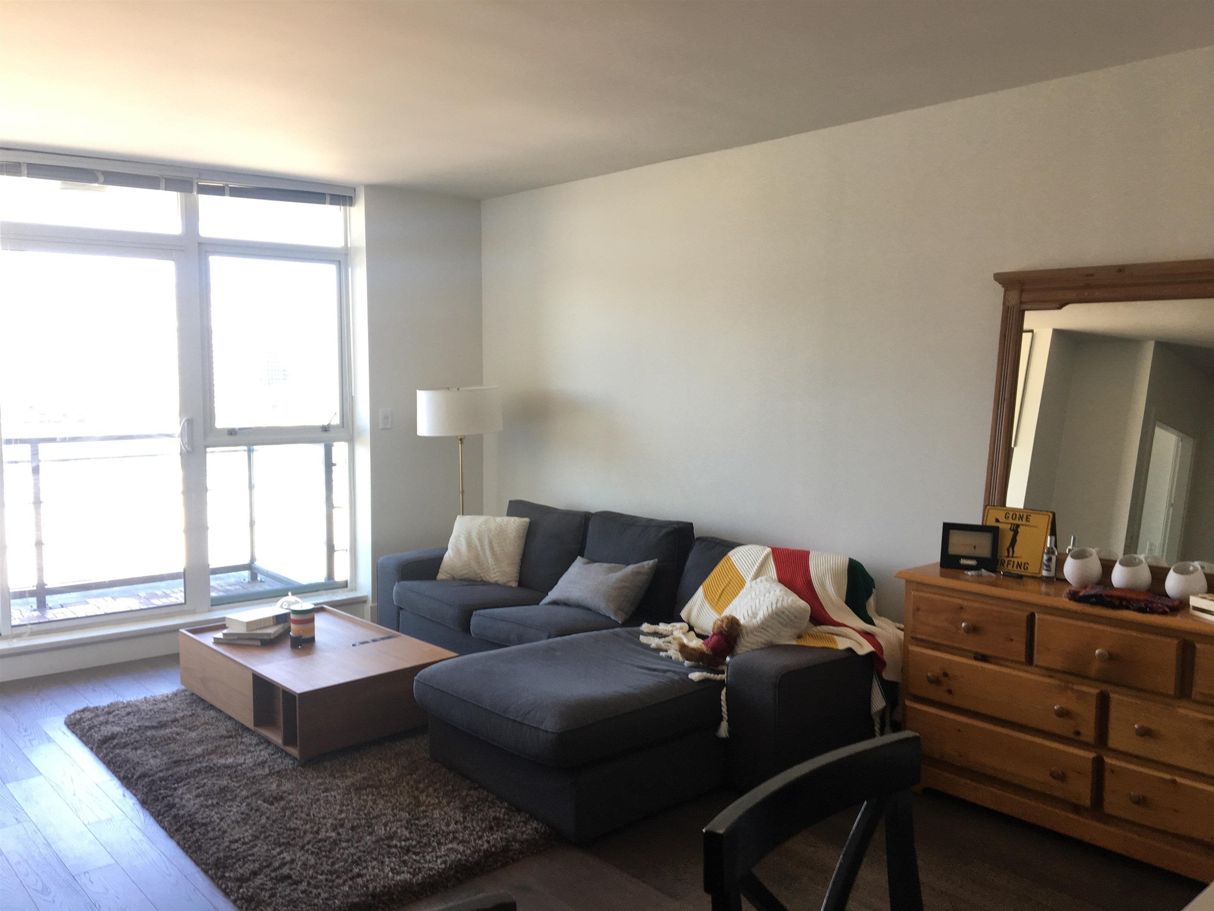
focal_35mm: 29
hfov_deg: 61.7
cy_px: 456
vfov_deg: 48.2
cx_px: 607
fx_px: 1017
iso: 32
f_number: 2.2
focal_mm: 4.15
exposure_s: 1/30
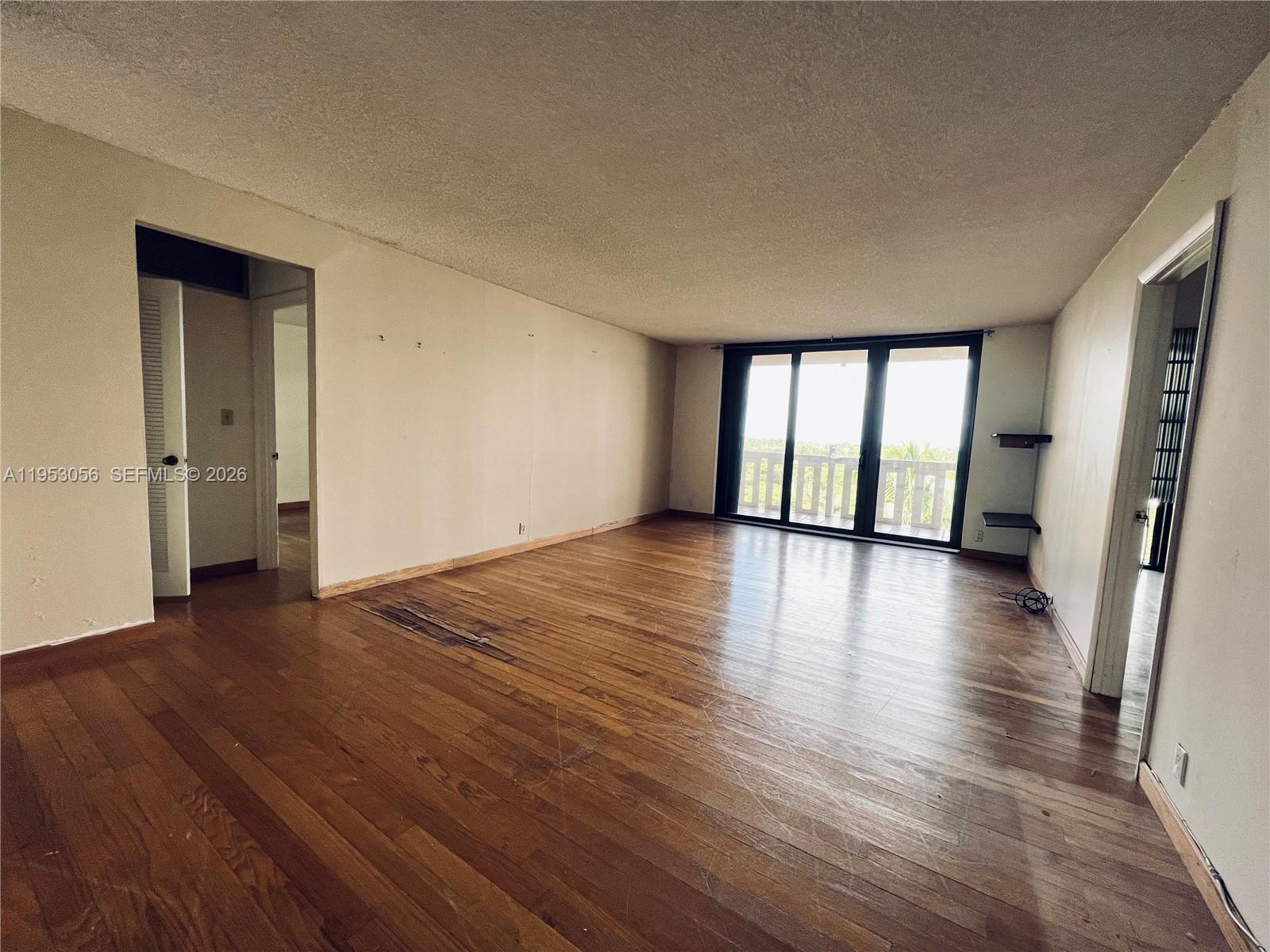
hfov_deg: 106.2
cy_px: 476
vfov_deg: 89.9
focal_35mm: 13
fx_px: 477
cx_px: 635
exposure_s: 1/99
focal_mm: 1.57
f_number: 1.8
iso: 80
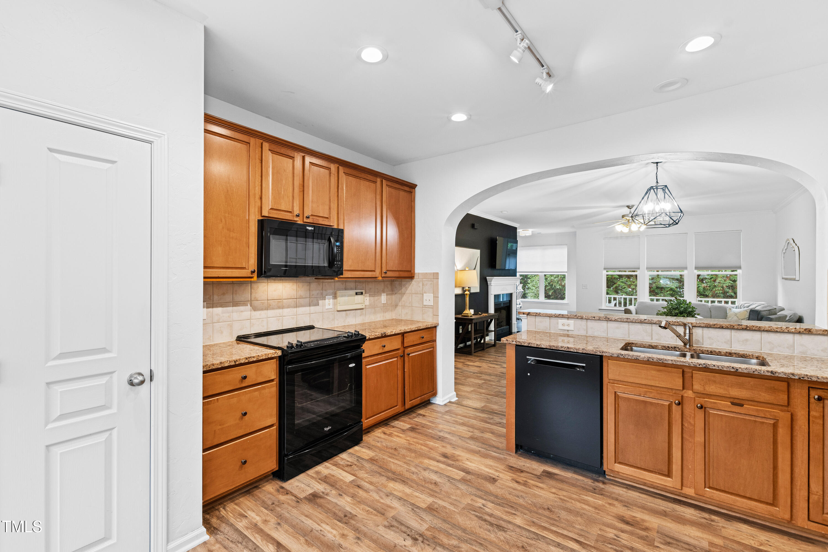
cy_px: 276
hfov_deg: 100.4
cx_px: 414
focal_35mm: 15
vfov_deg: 77.3
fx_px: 345
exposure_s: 1/2
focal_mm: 10
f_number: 8
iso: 100
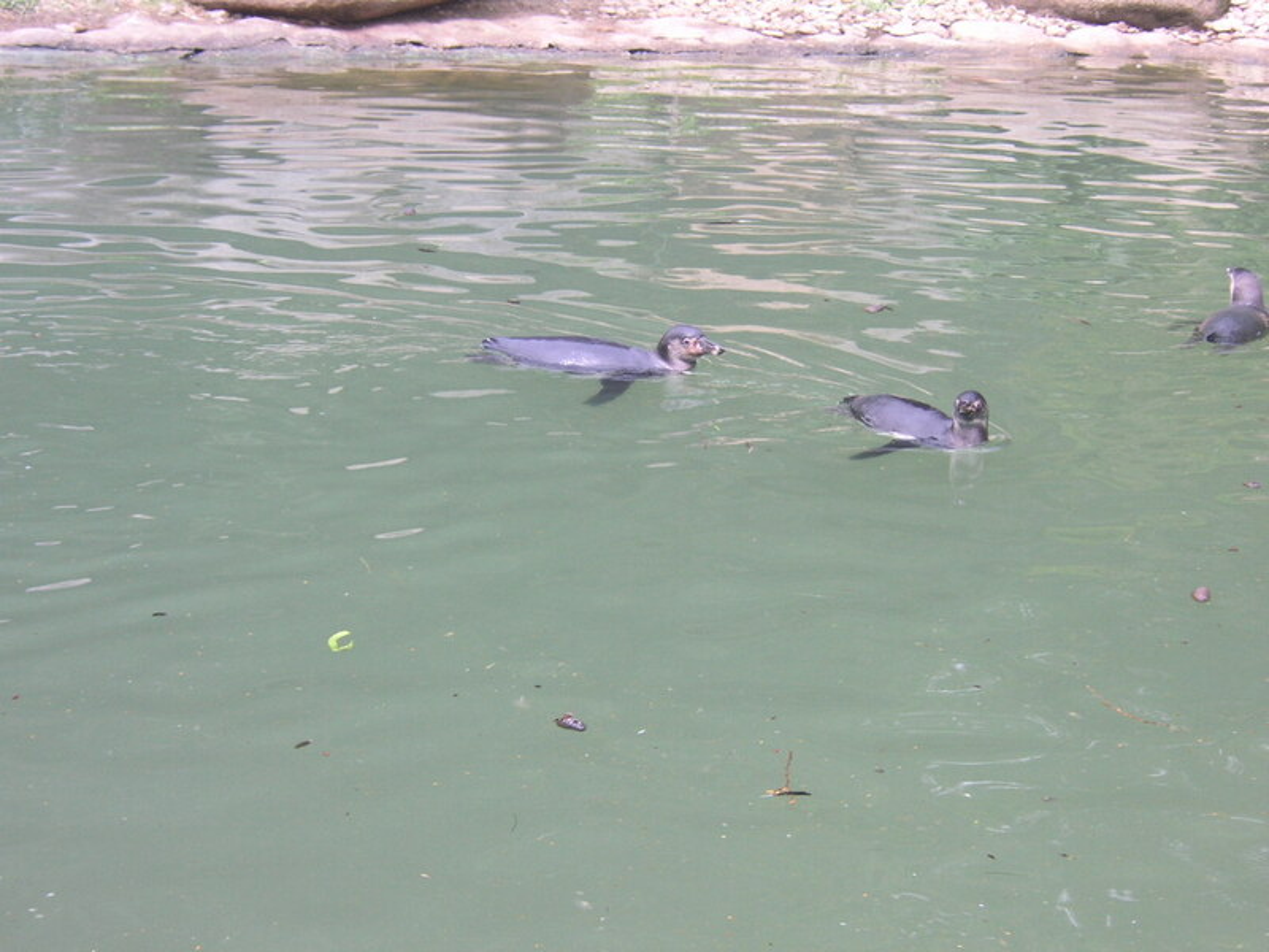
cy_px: 476
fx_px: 2786
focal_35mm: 76
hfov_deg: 25.7
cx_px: 634
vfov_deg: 19.4
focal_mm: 12.6
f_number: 4.4
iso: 50
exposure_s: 1/90
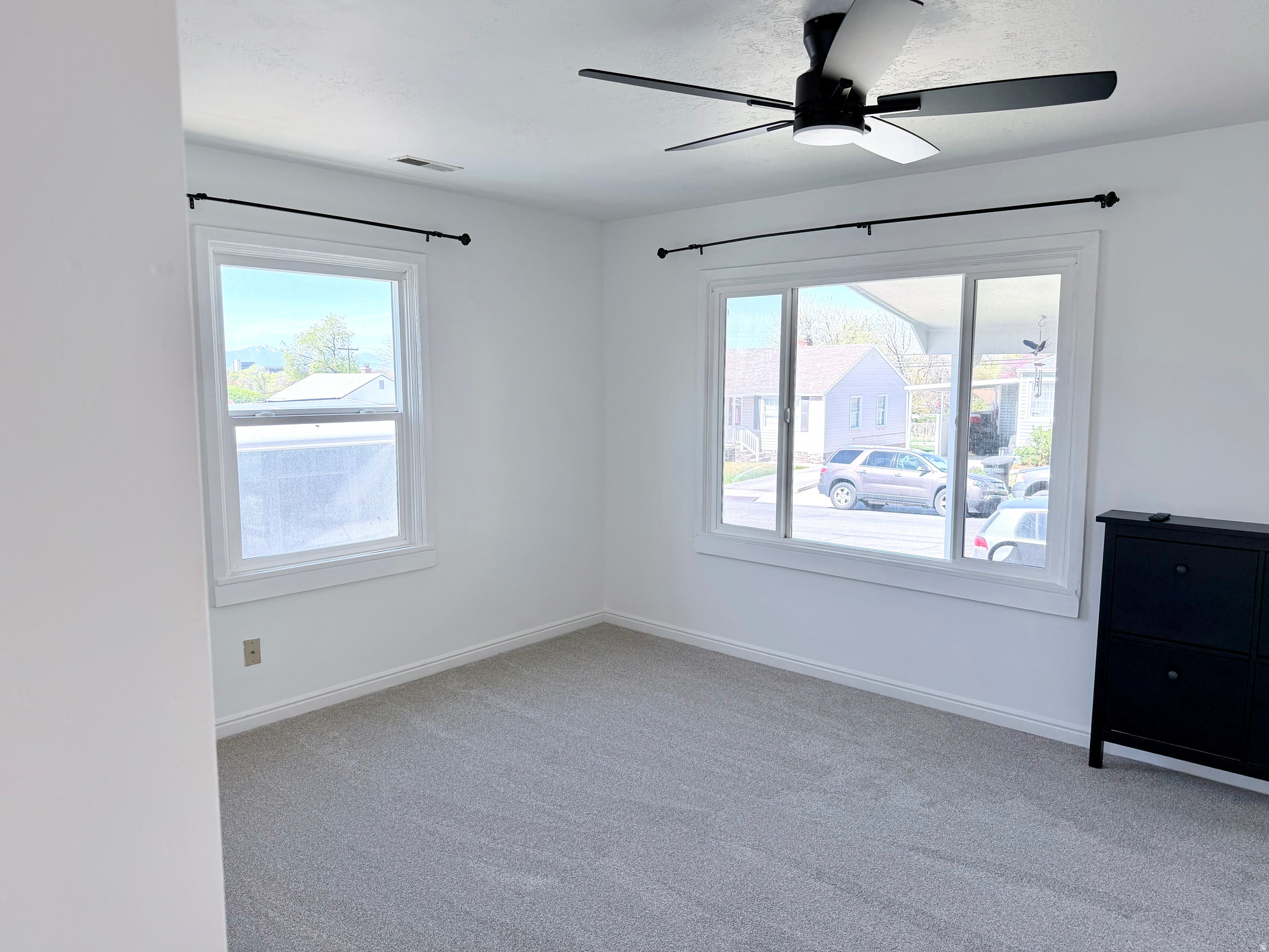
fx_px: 880
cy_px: 476
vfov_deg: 56.8
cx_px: 634
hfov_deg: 71.6
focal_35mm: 24
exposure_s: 1/555
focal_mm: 6.76
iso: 100
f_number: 1.78
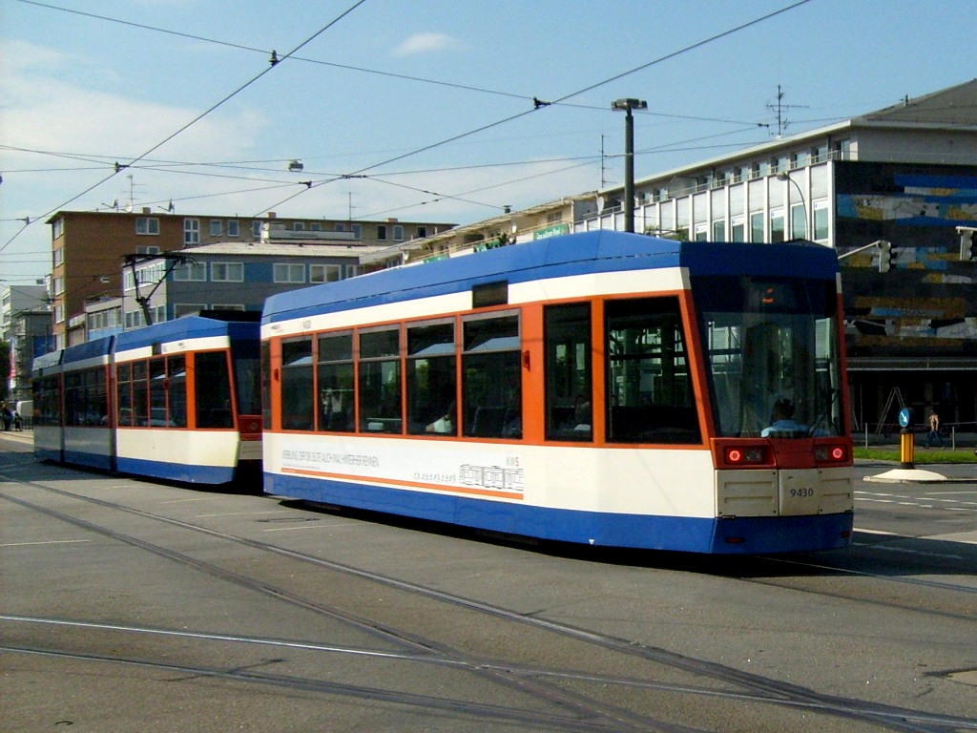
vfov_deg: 40.7
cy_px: 366
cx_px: 488
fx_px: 988
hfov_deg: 52.6
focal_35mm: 35
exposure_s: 1/500
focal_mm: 5.8
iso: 80
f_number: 7.1
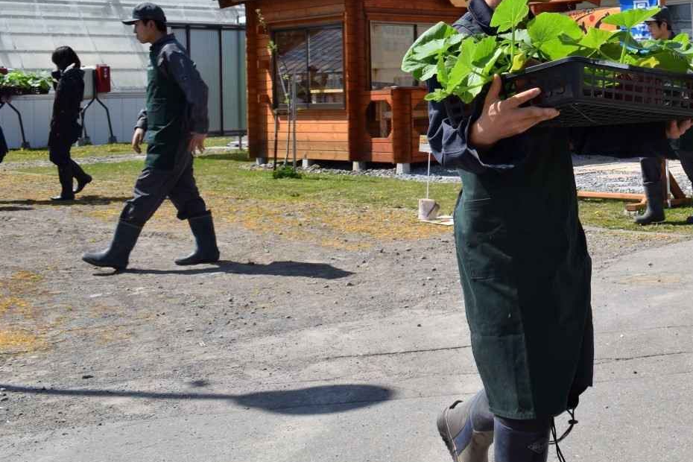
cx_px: 592
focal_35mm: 55
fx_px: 1056
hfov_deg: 34.7
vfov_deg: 24.1
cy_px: 65
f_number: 10
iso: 200
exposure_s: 1/400
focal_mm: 21
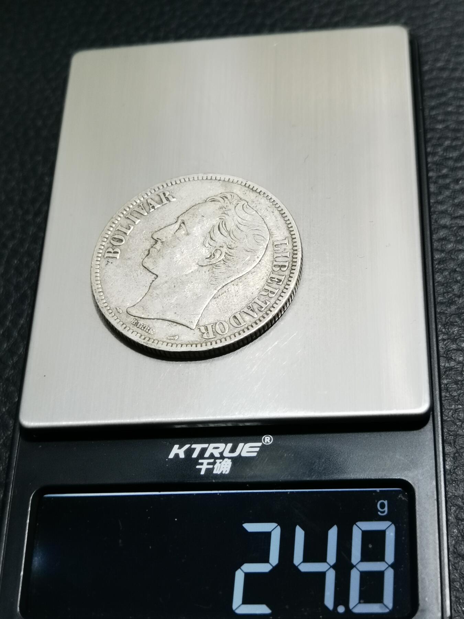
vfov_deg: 33.8
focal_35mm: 57
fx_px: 1019
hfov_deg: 25.7
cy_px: 310
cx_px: 232
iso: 160
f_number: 1.9
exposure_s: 1/100
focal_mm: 6.67
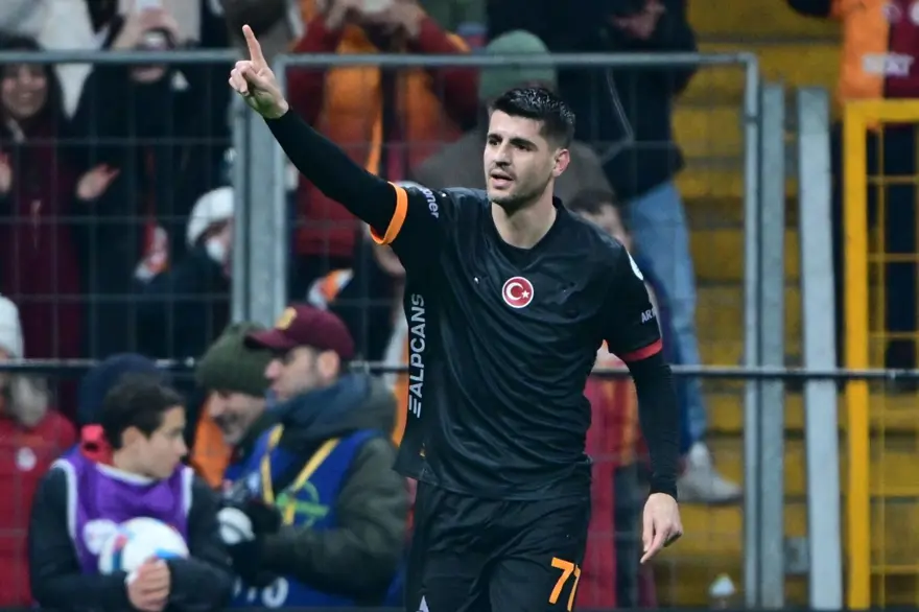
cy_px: 306
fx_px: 21434
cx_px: 460
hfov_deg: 2.5
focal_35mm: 840
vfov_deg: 1.6
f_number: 4
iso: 3200
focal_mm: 560
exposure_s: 1/1250
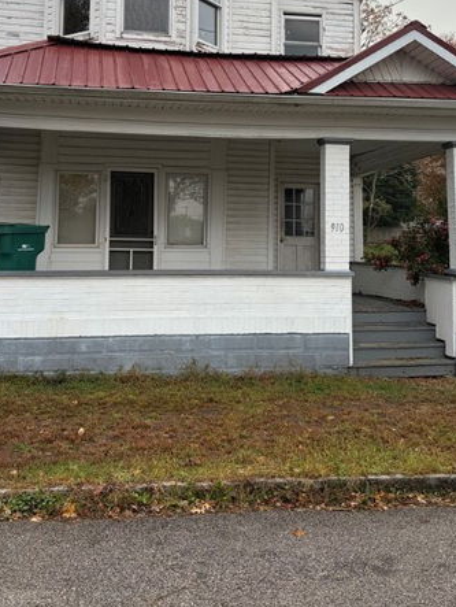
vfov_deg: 45.7
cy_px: 179
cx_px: 211
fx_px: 702
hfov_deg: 36.0
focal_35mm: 40
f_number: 1.6
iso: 64
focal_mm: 5.96
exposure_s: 1/1001
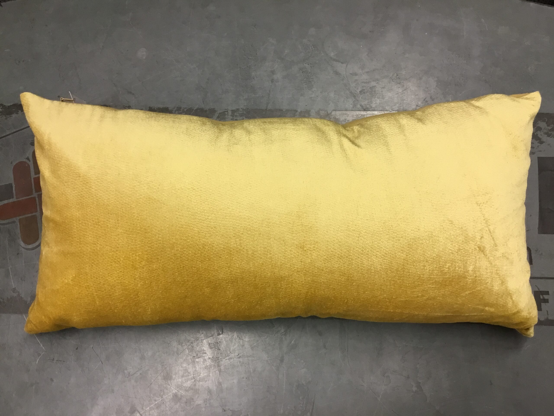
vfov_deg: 45.4
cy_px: 208
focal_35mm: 31
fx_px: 496
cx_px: 277
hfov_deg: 58.4
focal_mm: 3.3
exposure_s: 1/33
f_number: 2.4
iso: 80
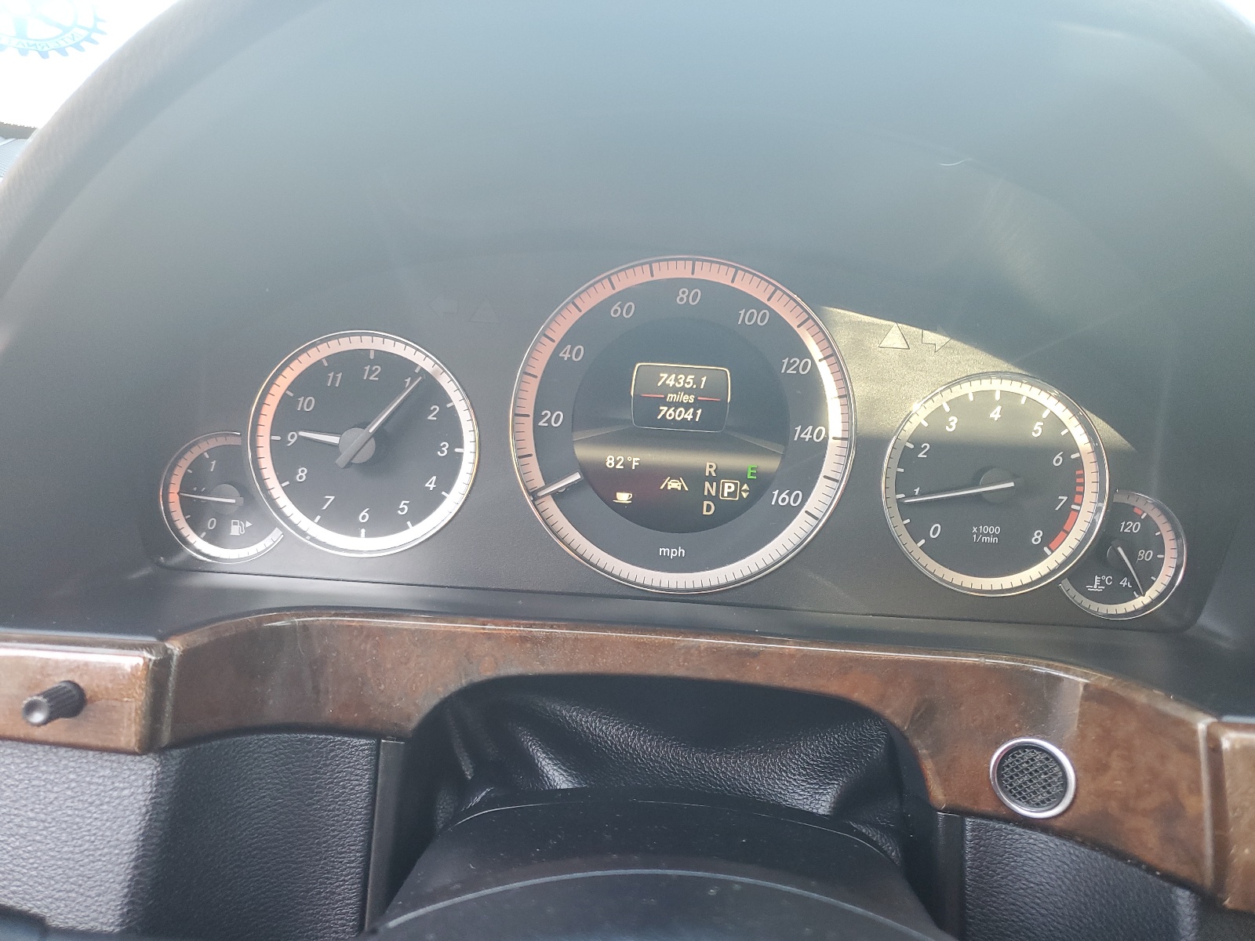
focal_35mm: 26
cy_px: 470
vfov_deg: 53.1
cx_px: 628
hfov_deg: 67.3
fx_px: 943
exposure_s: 1/50
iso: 88
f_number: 1.5
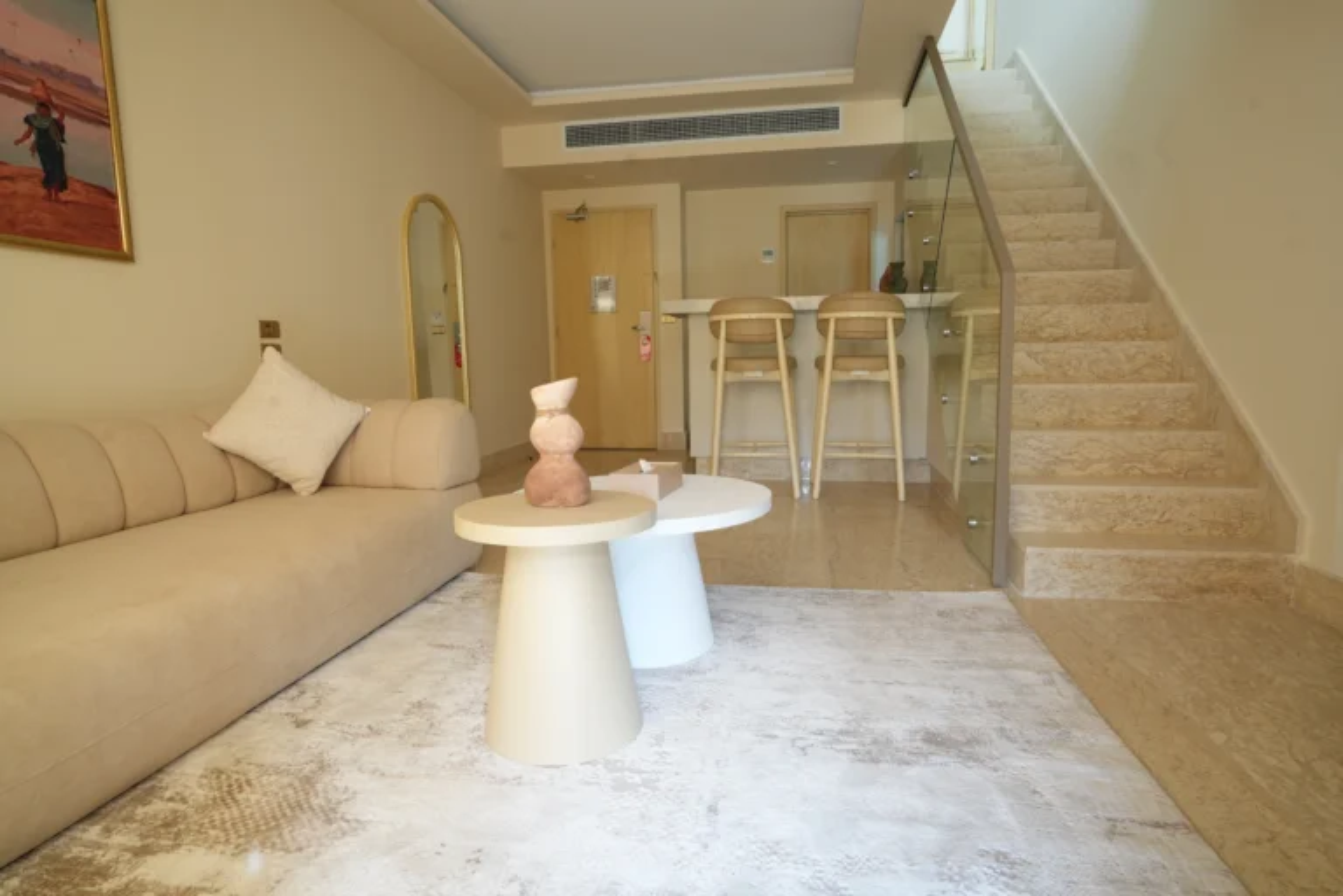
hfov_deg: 86.9
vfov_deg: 64.6
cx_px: 672
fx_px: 709
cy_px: 448
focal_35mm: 19
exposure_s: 1/4
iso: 250
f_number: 8
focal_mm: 19
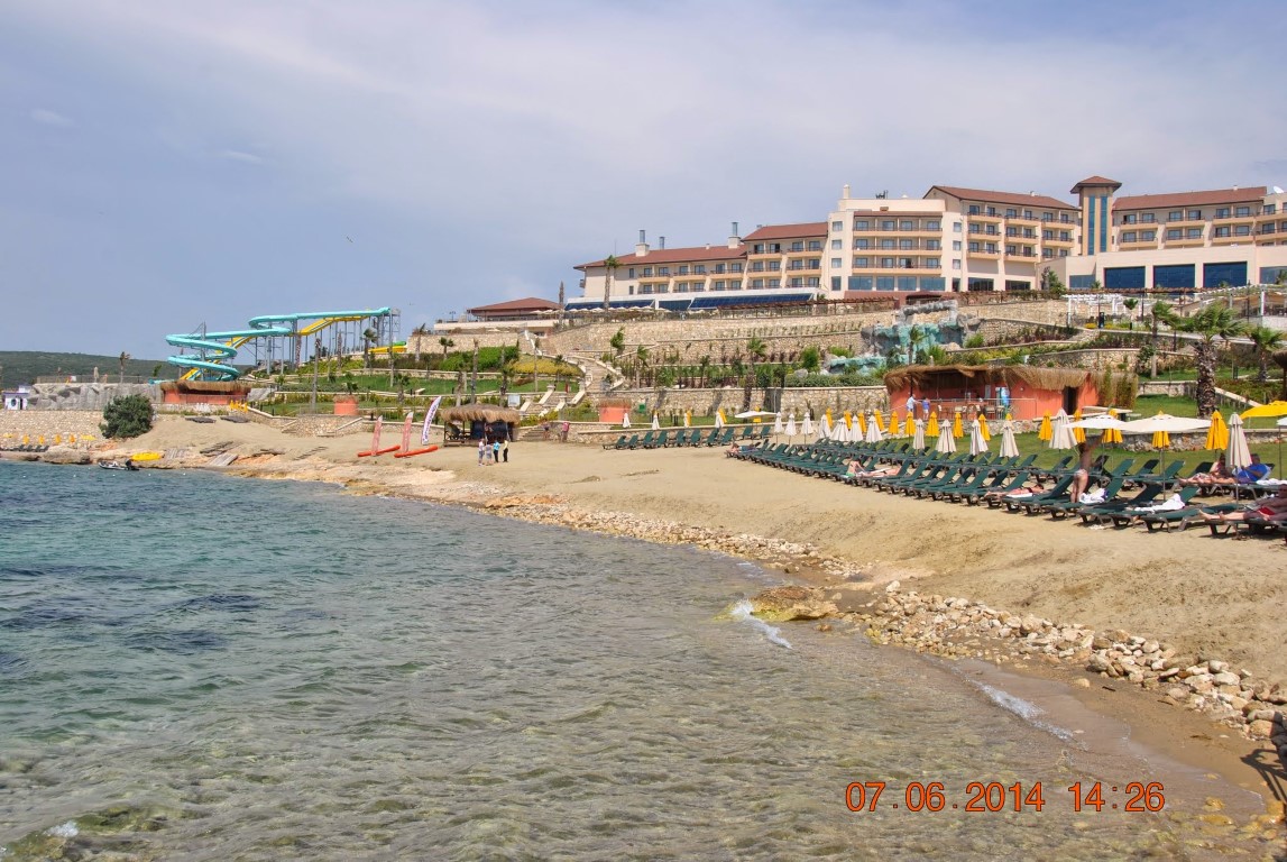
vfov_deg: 40.1
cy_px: 431
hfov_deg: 57.2
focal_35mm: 33
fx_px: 1181
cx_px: 644
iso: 100
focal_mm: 22
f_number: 9
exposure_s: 1/320
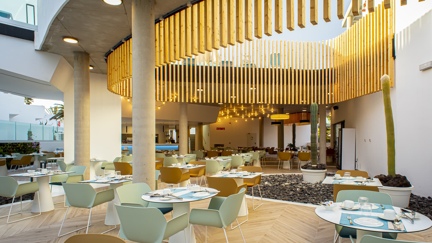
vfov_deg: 53.6
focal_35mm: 21
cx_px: 216
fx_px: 241
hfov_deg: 83.8
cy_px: 126
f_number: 18
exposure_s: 1/4
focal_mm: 20
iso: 50
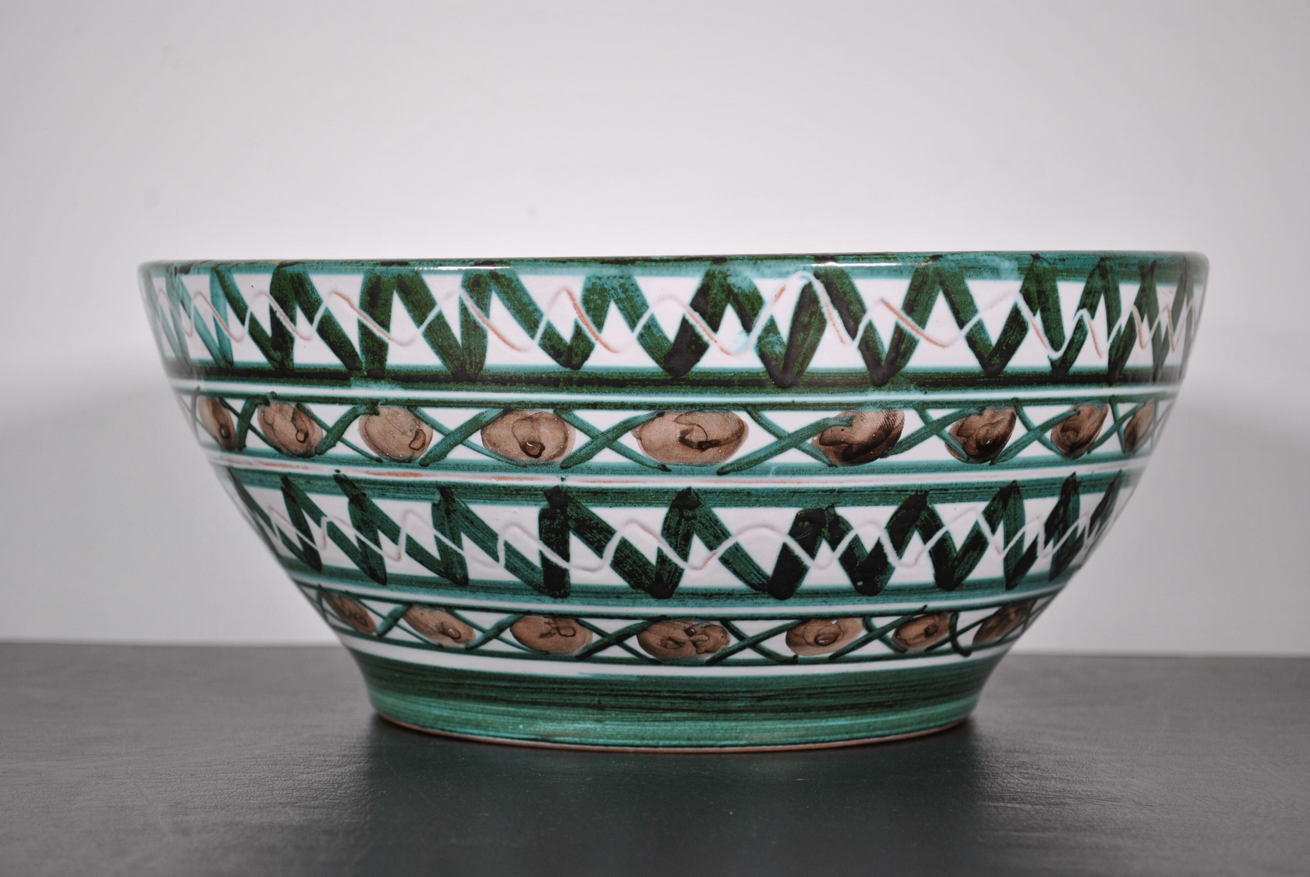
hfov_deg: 26.0
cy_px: 438
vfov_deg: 17.5
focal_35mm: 78
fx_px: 2842
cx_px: 655
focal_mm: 52
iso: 200
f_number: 5.6
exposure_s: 1/80
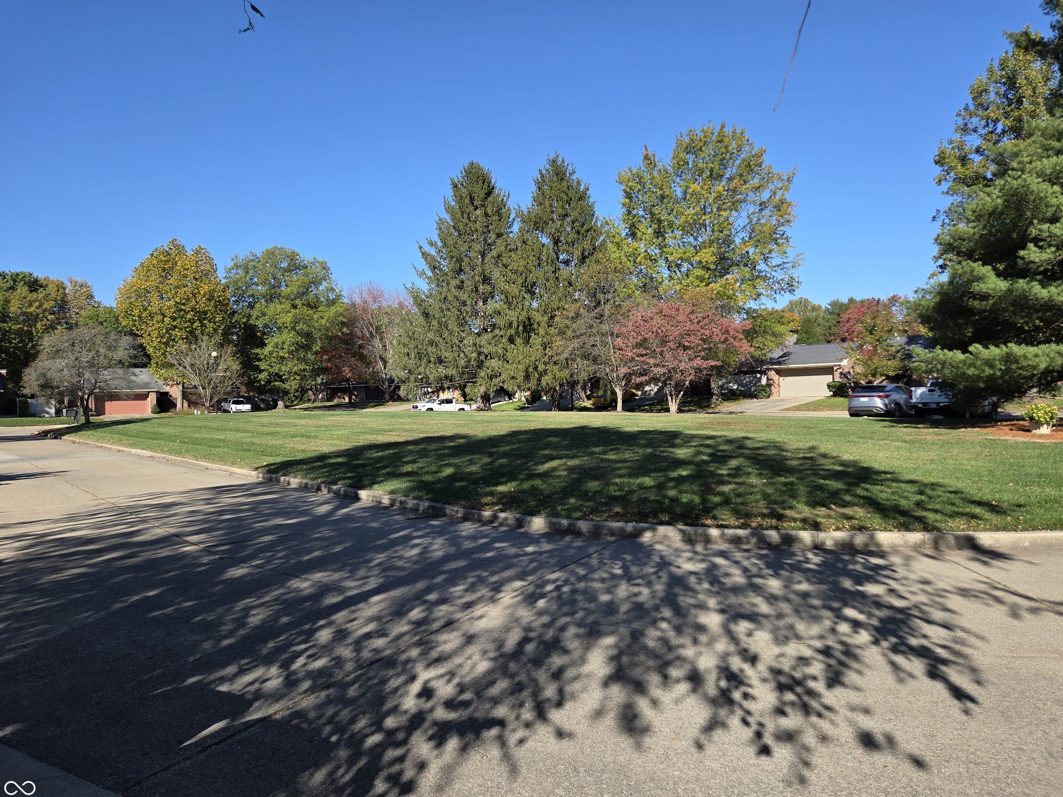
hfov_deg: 71.6
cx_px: 542
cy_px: 397
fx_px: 737
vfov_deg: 56.8
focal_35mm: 24
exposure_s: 1/4021
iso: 80
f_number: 1.8
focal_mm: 5.4
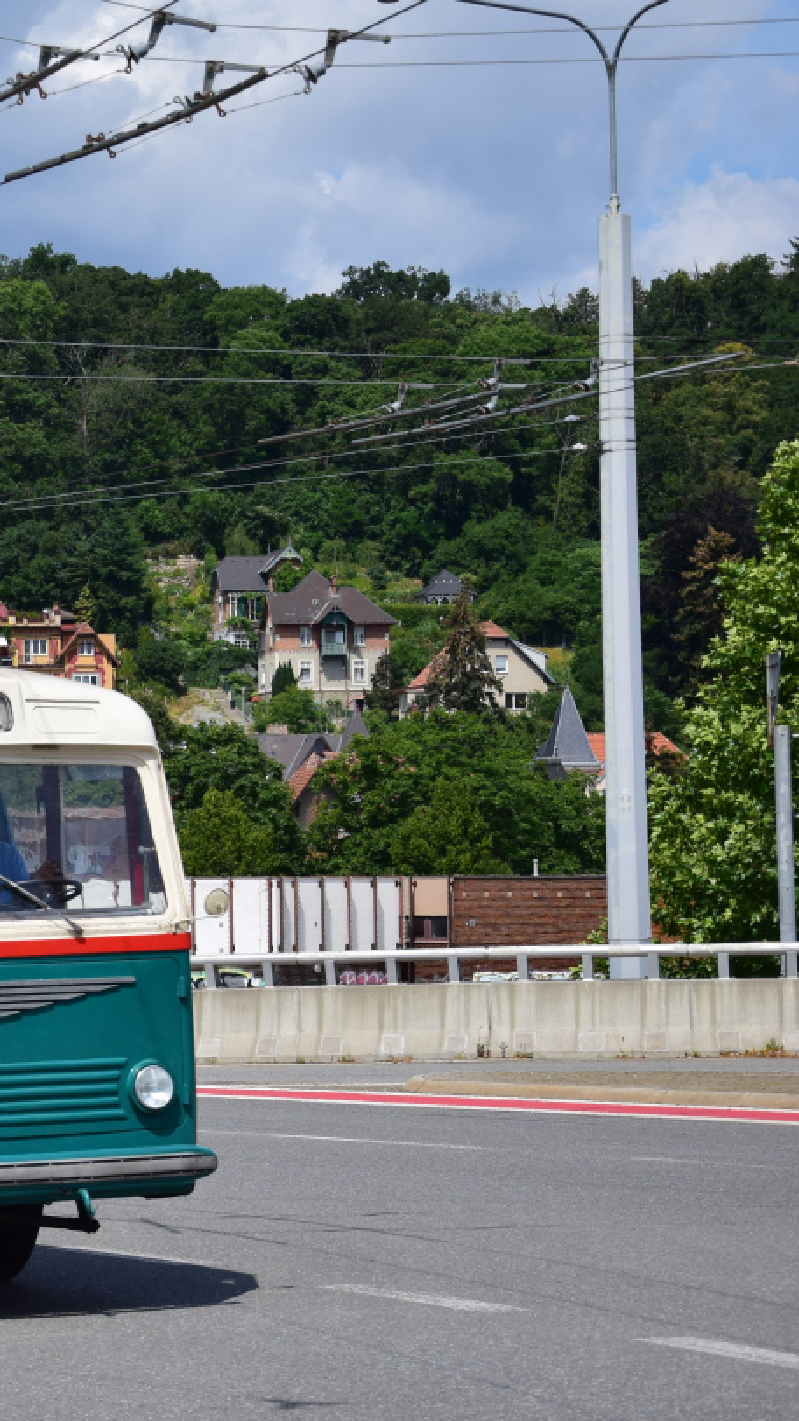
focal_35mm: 126
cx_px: -324
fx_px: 4747
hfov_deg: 9.4
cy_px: 693
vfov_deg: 17.0
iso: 200
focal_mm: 50
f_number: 6.3
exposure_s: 1/1000
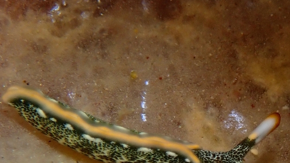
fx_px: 1530
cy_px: 136
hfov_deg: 10.8
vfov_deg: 6.1
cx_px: 166
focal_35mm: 199
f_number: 6.3
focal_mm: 18
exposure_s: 1/400
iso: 160
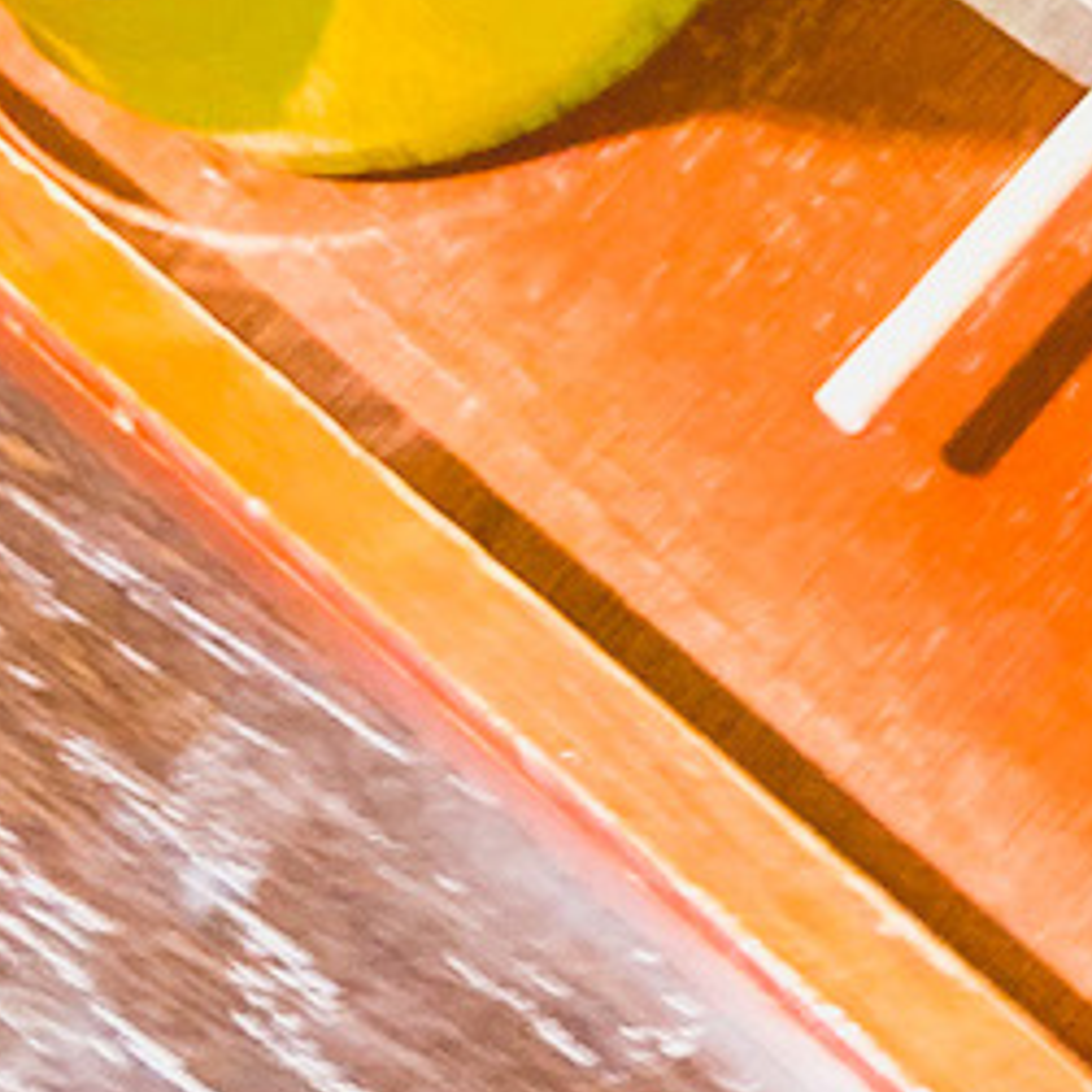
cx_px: 1392
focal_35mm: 117
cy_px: -731
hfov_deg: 14.3
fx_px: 4176
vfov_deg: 13.7
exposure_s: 1/50
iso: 320
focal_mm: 4.25
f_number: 1.8
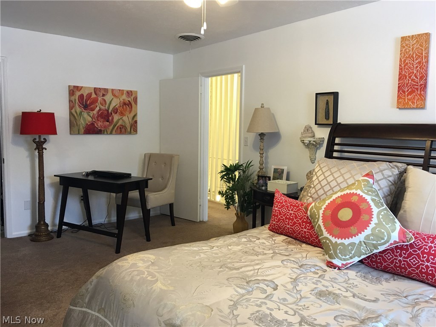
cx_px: 218
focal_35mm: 29
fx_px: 365
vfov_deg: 48.2
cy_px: 164
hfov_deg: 61.7
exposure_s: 1/15
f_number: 2.2
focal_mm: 4.15
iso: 50
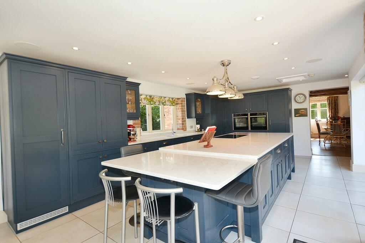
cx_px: 182
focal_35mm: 15
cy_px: 122
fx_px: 152
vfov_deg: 77.3
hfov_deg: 100.4
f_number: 4.5
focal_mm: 10
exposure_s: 1/80
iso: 200
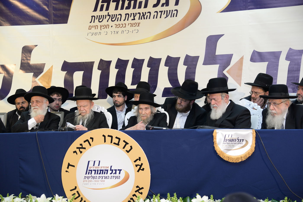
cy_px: 101
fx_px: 463
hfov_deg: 36.3
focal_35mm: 55
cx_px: 152
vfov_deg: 24.6
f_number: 4.5
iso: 800
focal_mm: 55
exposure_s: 1/60
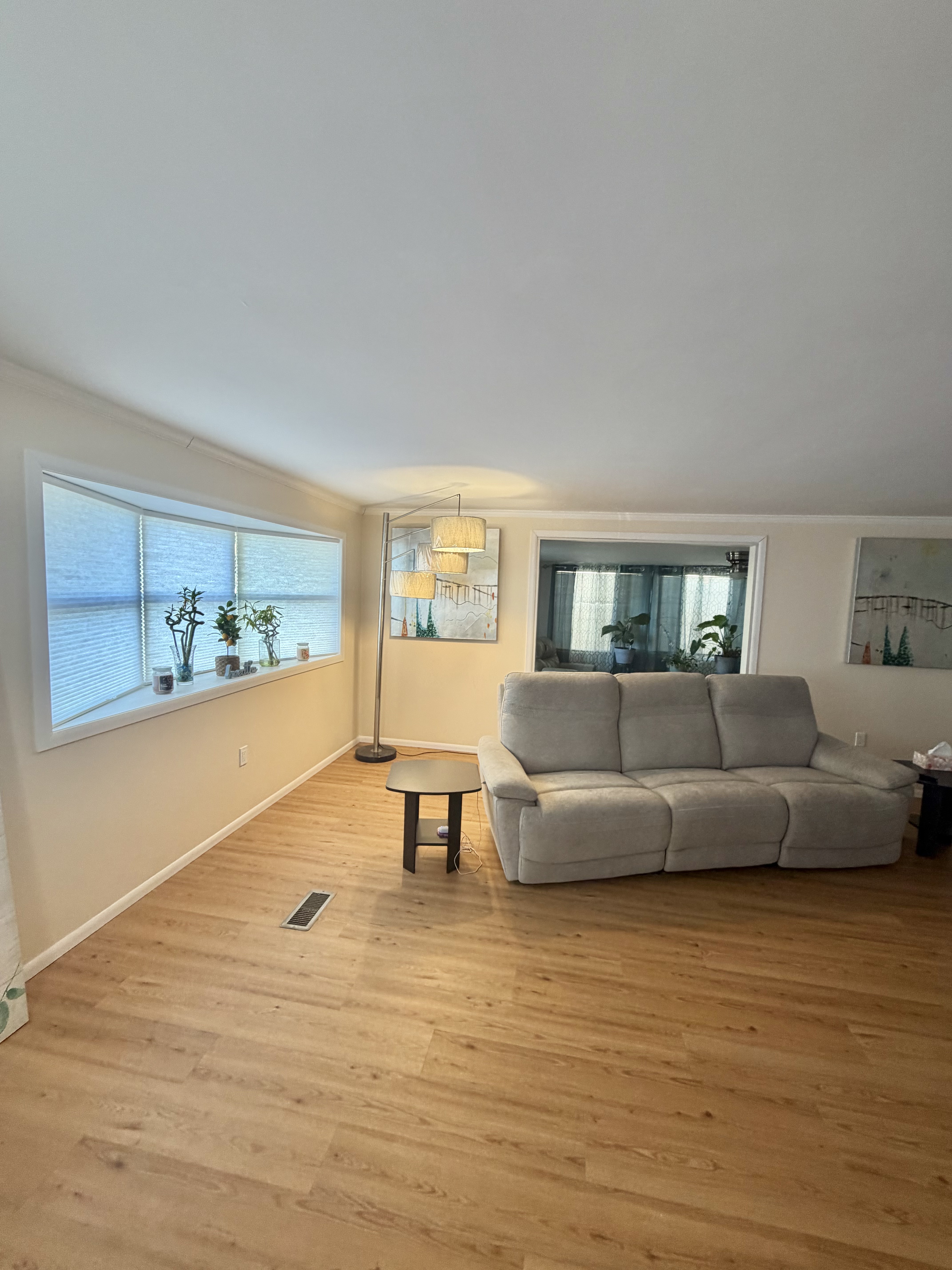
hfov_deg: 85.7
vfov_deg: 102.1
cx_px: 476
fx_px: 513
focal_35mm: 14
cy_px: 635
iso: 200
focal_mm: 2.22
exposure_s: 1/60
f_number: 2.2
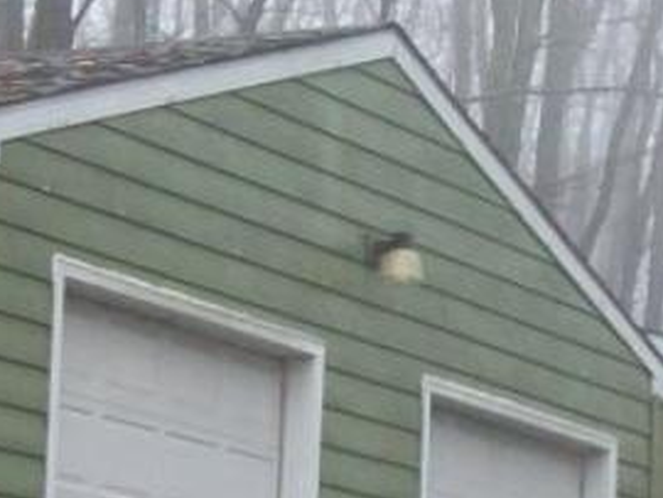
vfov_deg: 7.7
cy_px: 393
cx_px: 341
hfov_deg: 10.3
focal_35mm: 192
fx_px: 3681
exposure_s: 1/79.1
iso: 80
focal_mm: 6
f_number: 2.7
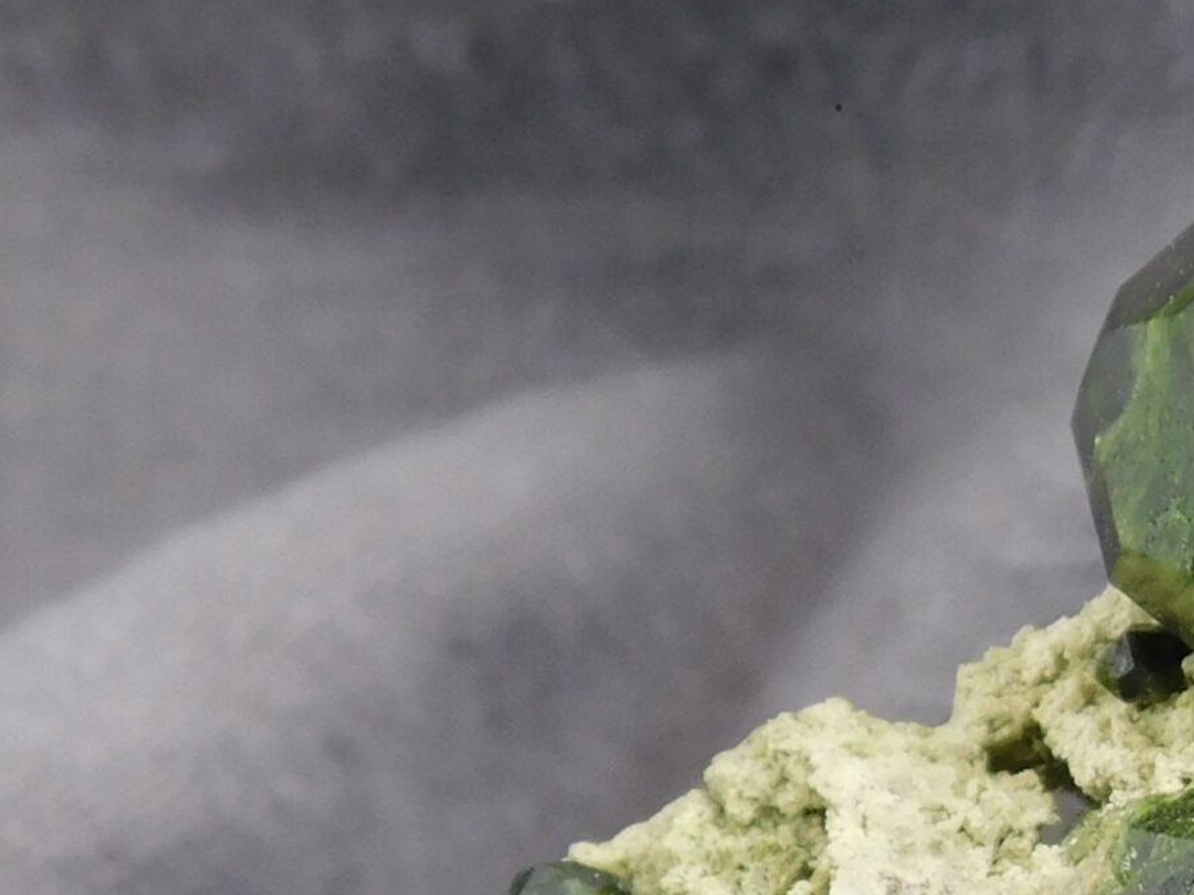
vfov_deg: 16.3
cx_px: 1461
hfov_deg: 21.3
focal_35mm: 85
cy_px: 1192
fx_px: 2932
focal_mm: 5.3
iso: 125
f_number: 3.2
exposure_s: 1/125
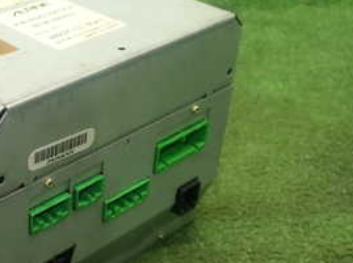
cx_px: 10
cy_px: 124
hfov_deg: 27.5
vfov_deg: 21.9
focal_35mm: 67
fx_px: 682
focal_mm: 5.4
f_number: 2.3
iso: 200
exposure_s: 1/40
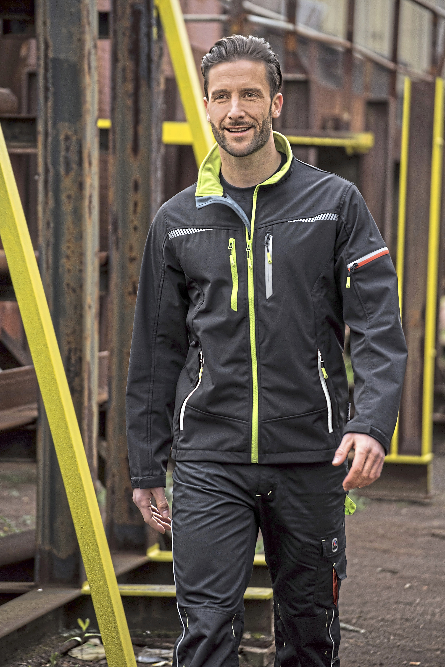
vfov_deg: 12.8
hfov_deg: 8.6
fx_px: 2964
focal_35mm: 160
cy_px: 334
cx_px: 222
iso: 400
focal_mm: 160
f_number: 4.8
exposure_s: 1/200
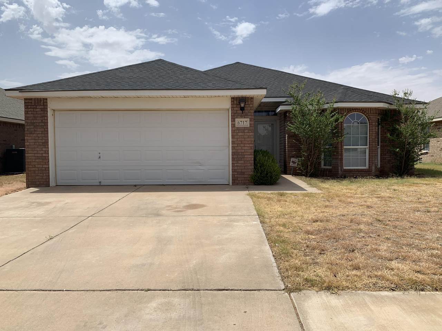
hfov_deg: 67.3
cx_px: 221
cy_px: 166
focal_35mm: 26
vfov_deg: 53.1
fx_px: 332
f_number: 1.8
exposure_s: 1/3788
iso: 25
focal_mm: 4.25
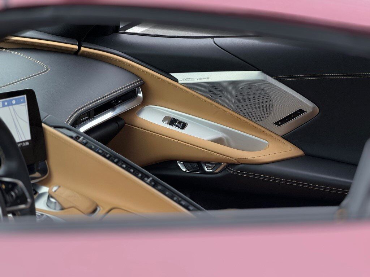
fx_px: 1283
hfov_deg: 16.4
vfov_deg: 12.3
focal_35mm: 120
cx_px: 185
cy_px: 138
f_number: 2.8
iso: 50
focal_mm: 15.66
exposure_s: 1/179
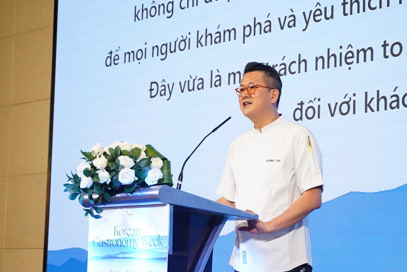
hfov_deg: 22.6
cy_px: 139
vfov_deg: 15.2
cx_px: 212
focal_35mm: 90
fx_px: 1018
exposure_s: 1/200
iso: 800
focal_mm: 56
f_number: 2.8
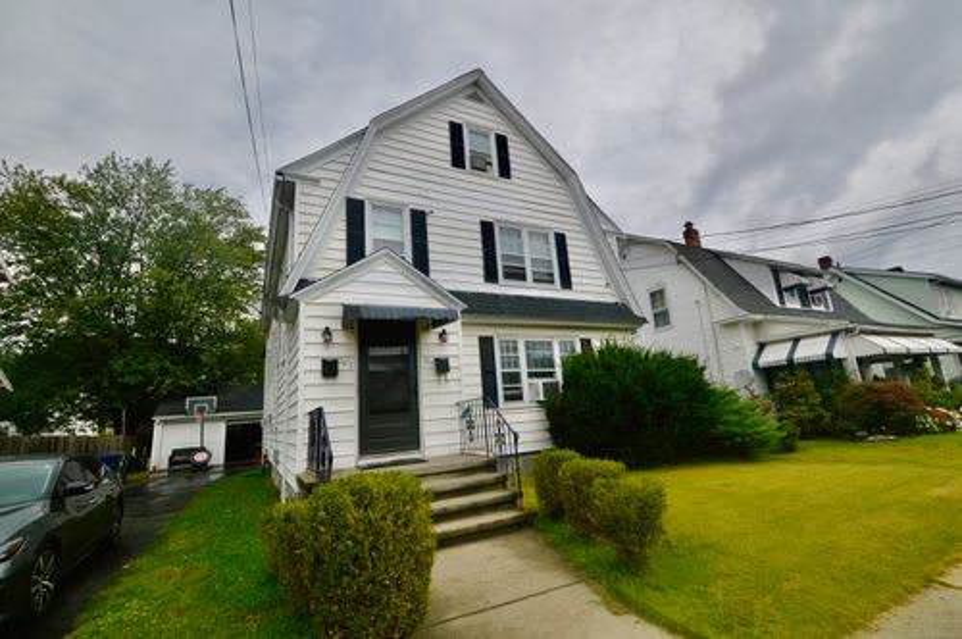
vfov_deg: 77.2
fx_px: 400
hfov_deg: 100.5
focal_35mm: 15
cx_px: 481
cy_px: 320
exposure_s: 1/250
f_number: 8
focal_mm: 10
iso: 100
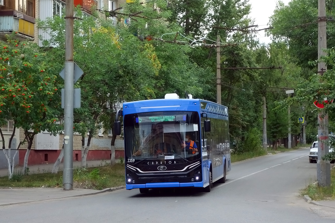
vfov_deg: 20.6
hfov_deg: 30.5
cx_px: 168
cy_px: 112
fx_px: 614
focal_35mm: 66
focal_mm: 24.7
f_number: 4
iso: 200
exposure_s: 1/500
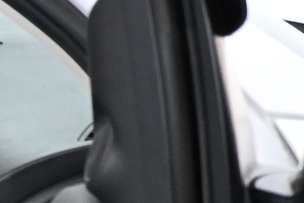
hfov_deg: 12.4
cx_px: -454
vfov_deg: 10.8
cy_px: 171
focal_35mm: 126
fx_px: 1064
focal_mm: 16
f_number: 3.5
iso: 3200
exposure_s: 1/60
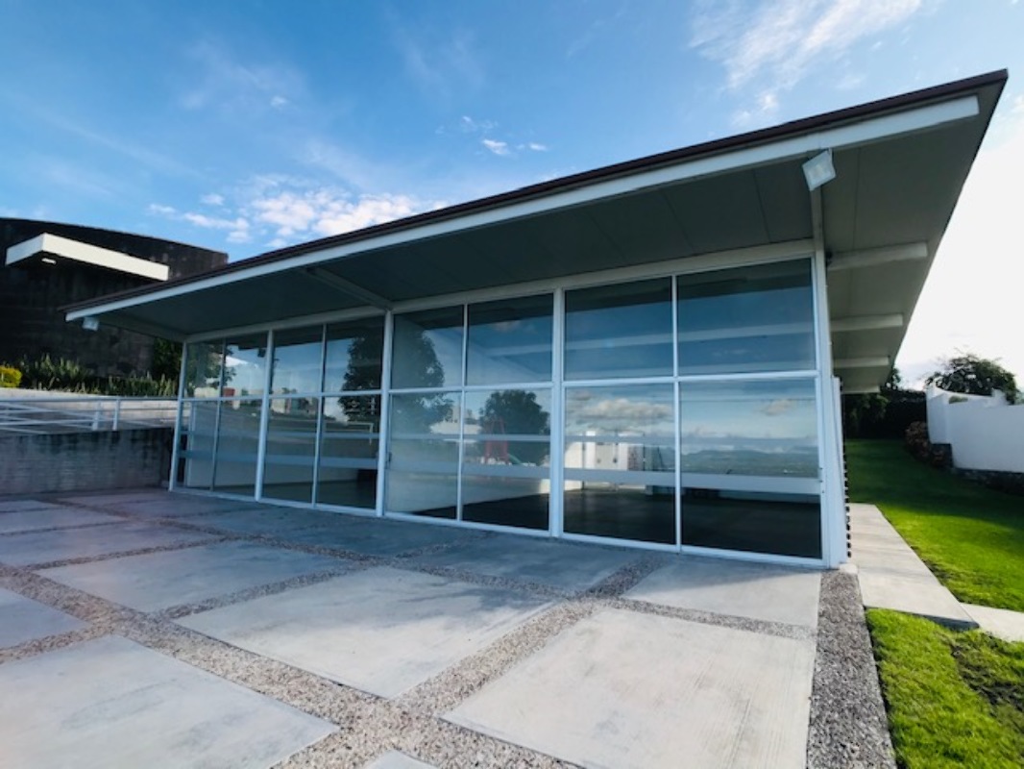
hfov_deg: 63.4
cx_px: 512
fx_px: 828
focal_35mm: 28
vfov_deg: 49.8
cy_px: 384
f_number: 1.8
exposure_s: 1/833
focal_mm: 3.99
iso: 20
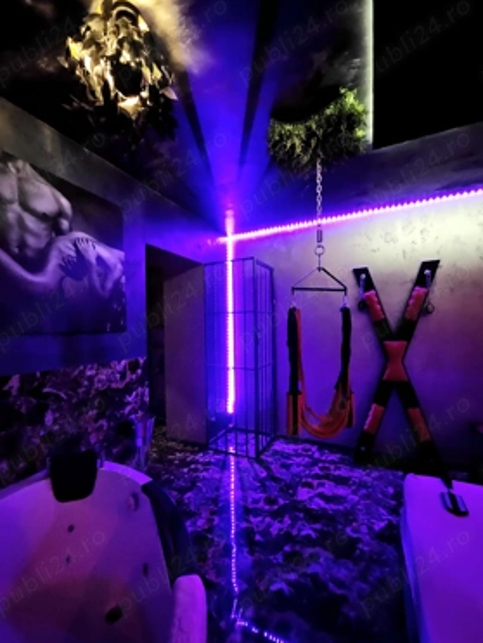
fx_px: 260
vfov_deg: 102.0
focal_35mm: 14
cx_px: 232
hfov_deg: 85.7
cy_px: 334
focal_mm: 1.74
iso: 2000
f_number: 2.2
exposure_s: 1/25
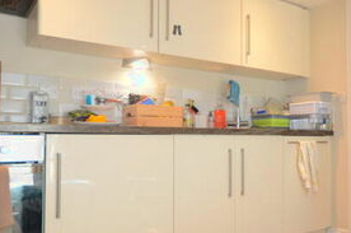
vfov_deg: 34.9
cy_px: 122
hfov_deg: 45.8
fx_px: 370
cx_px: 318
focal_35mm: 38
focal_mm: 10
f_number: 5
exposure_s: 1/100
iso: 1400
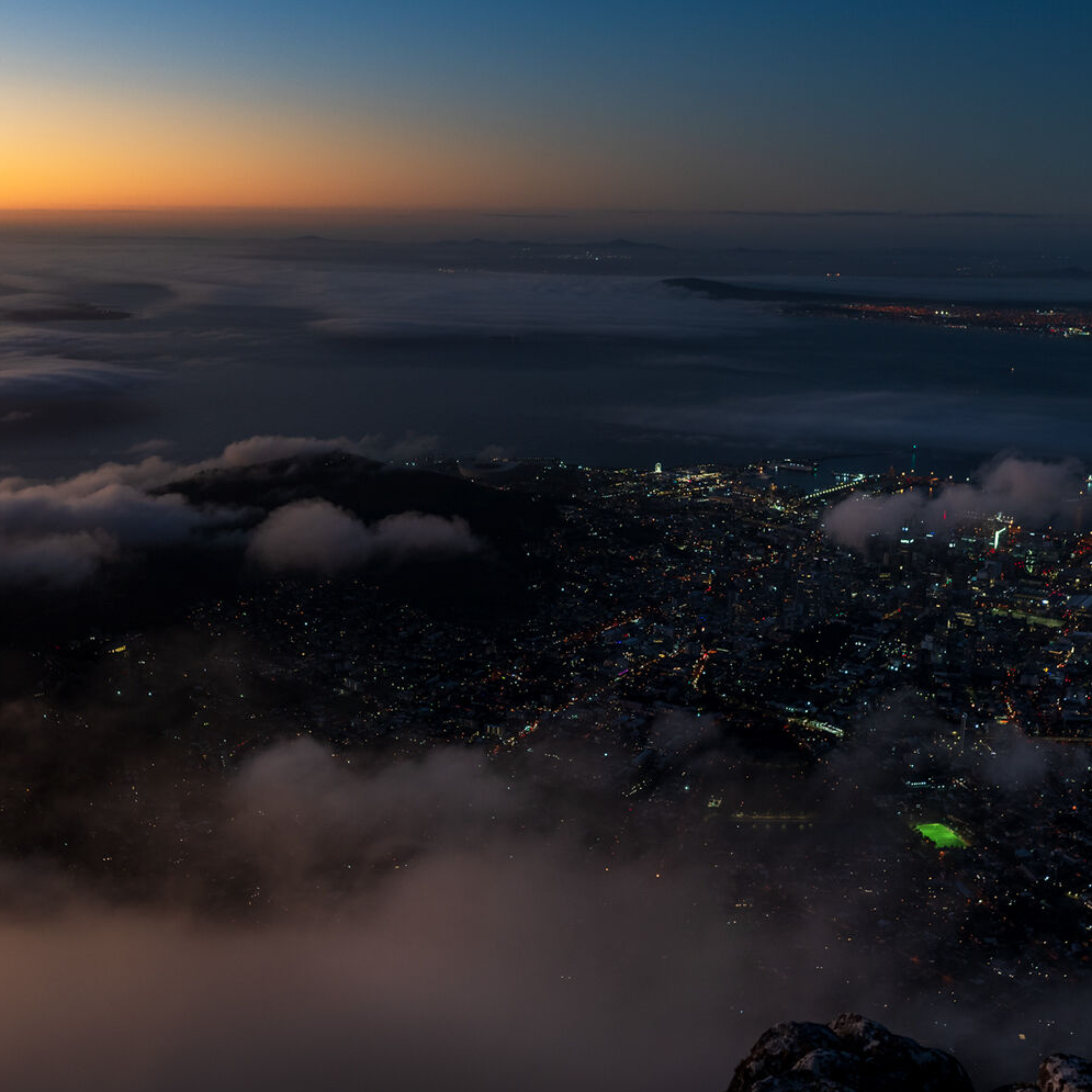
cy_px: 598
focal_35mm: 41
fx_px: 1463
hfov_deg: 40.9
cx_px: 542
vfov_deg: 40.9
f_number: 1.8
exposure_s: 1/20
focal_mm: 20
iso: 64
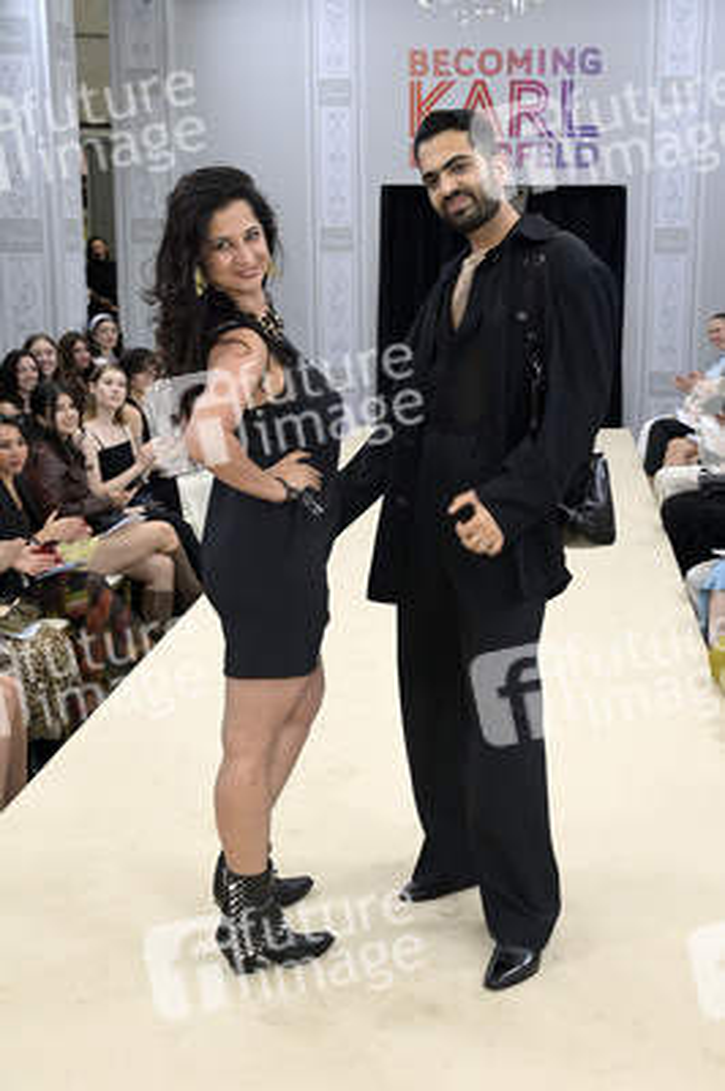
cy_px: 546
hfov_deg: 29.2
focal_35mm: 46
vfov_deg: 42.8
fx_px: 1392
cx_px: 362
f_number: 5.6
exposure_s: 1/250
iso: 500
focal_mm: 46
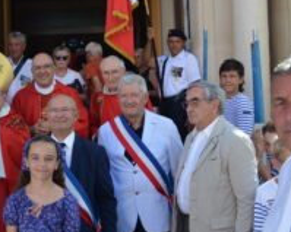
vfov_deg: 29.7
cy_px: 110
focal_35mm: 51
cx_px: 32
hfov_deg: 34.7
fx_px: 439
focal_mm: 18
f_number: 6.3
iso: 100
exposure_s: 1/160
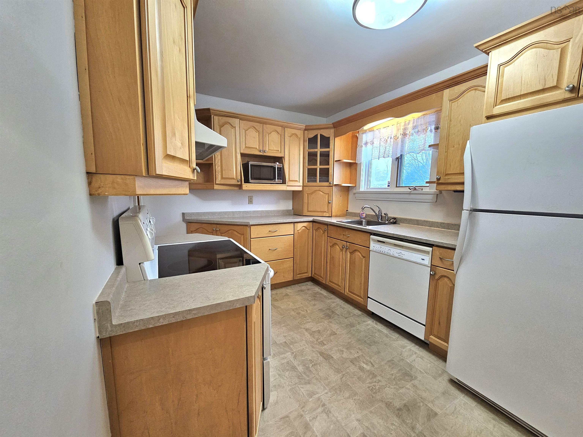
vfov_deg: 89.9
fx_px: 219
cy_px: 218
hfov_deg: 106.2
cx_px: 292
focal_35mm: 13
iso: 200
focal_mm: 2.2
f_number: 2.2
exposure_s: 1/60.2
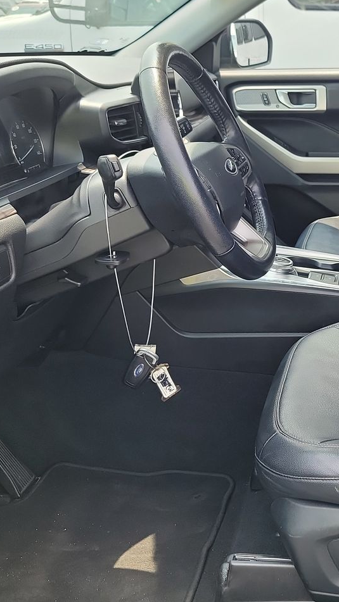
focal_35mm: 44
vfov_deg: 46.3
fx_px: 703
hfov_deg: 24.9
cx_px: 389
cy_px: 263
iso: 70
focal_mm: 6.7
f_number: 1.8
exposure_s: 1/119
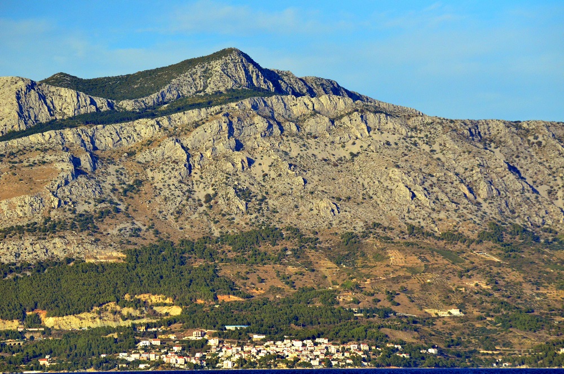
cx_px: 282
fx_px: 3986
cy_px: 187
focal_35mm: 255
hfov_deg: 8.1
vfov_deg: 5.4
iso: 1600
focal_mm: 170
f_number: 5.6
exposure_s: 1/8000
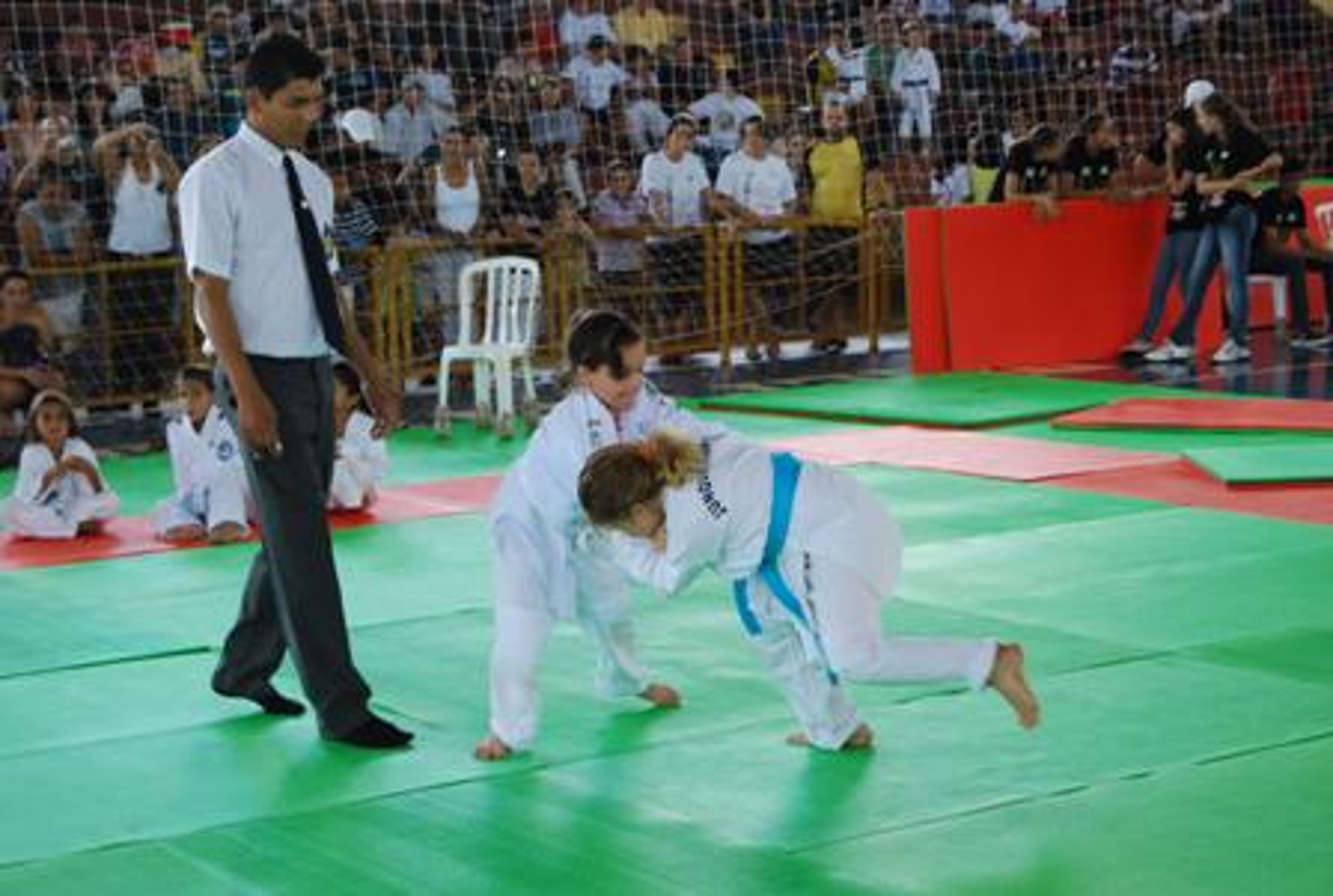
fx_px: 2672
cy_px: 448
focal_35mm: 72
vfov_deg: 19.0
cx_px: 666
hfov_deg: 28.0
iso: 1600
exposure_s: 1/160
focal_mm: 48
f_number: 6.3
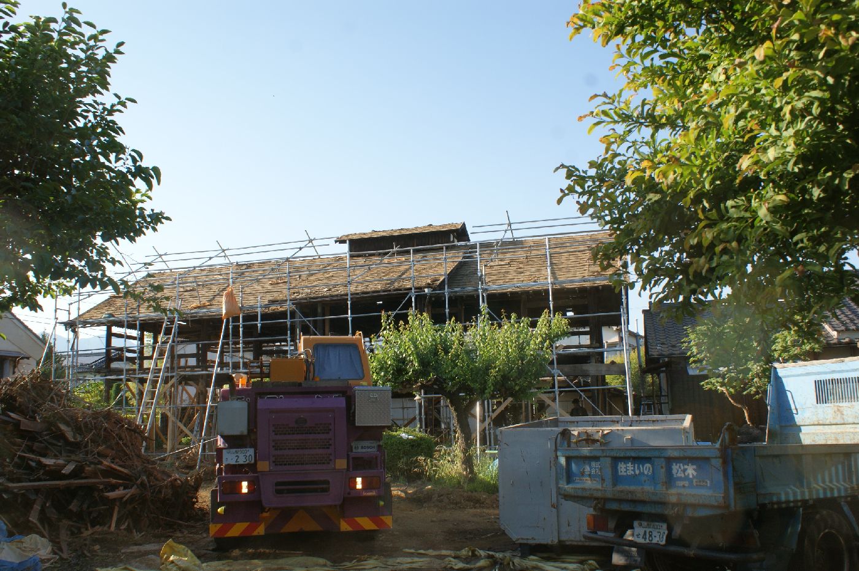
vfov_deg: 43.5
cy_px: 286
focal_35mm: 30
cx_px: 430
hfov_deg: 62.0
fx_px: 715
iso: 100
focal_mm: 20
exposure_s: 1/80
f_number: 9
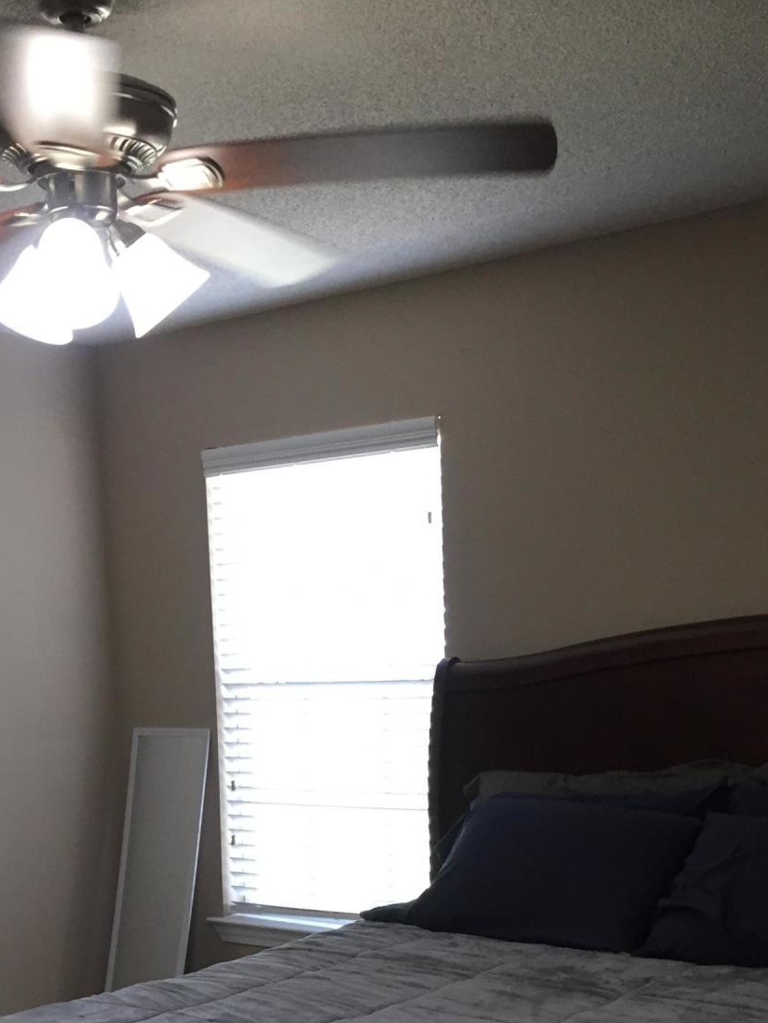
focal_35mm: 53
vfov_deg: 34.7
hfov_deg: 27.3
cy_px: 857
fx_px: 1567
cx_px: 218
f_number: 2.2
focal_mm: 4.15
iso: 50
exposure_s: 1/30
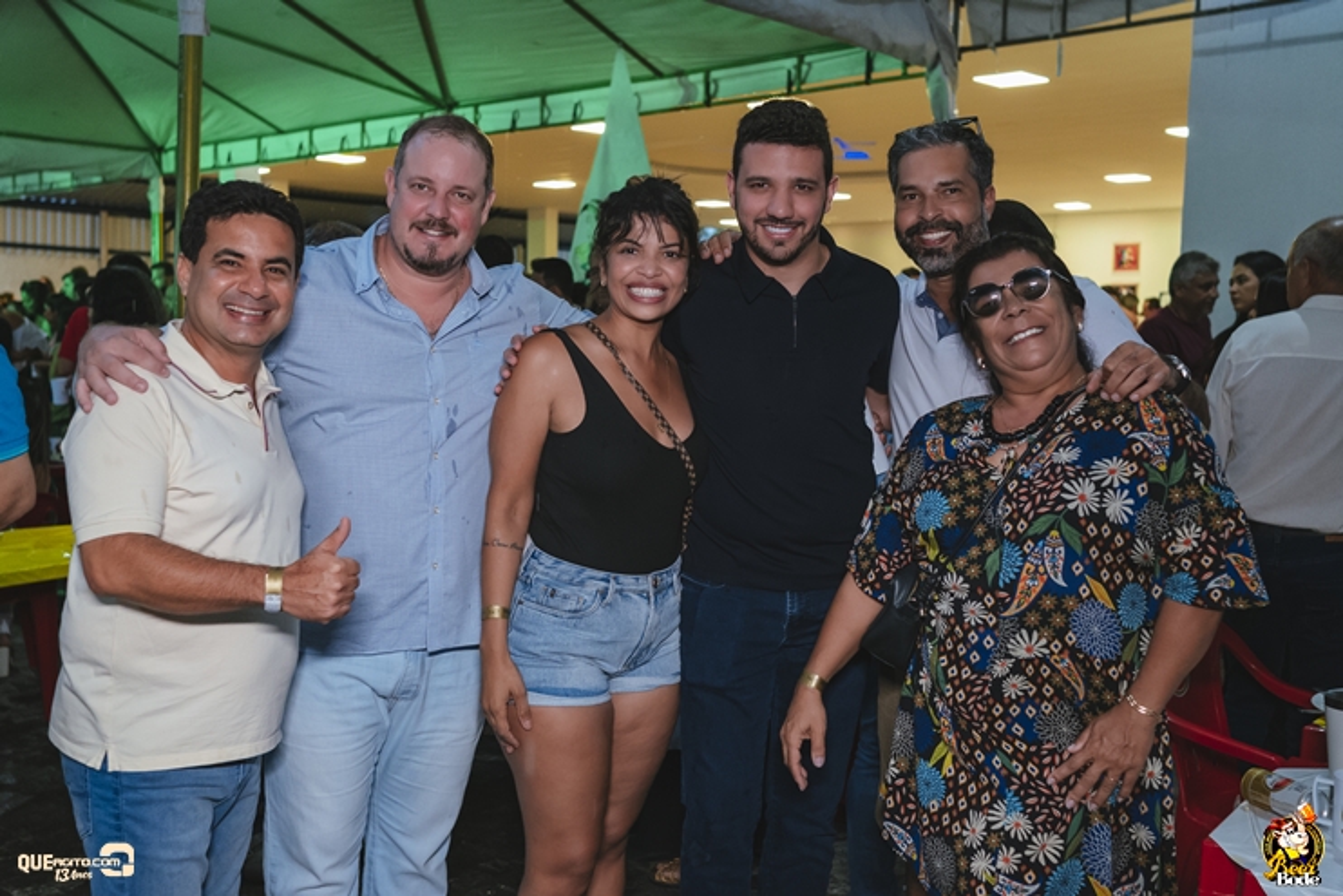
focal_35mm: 36
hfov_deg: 53.1
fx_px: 1343
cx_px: 672
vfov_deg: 36.9
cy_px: 448
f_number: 2.5
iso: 2500
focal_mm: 24
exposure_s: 1/200
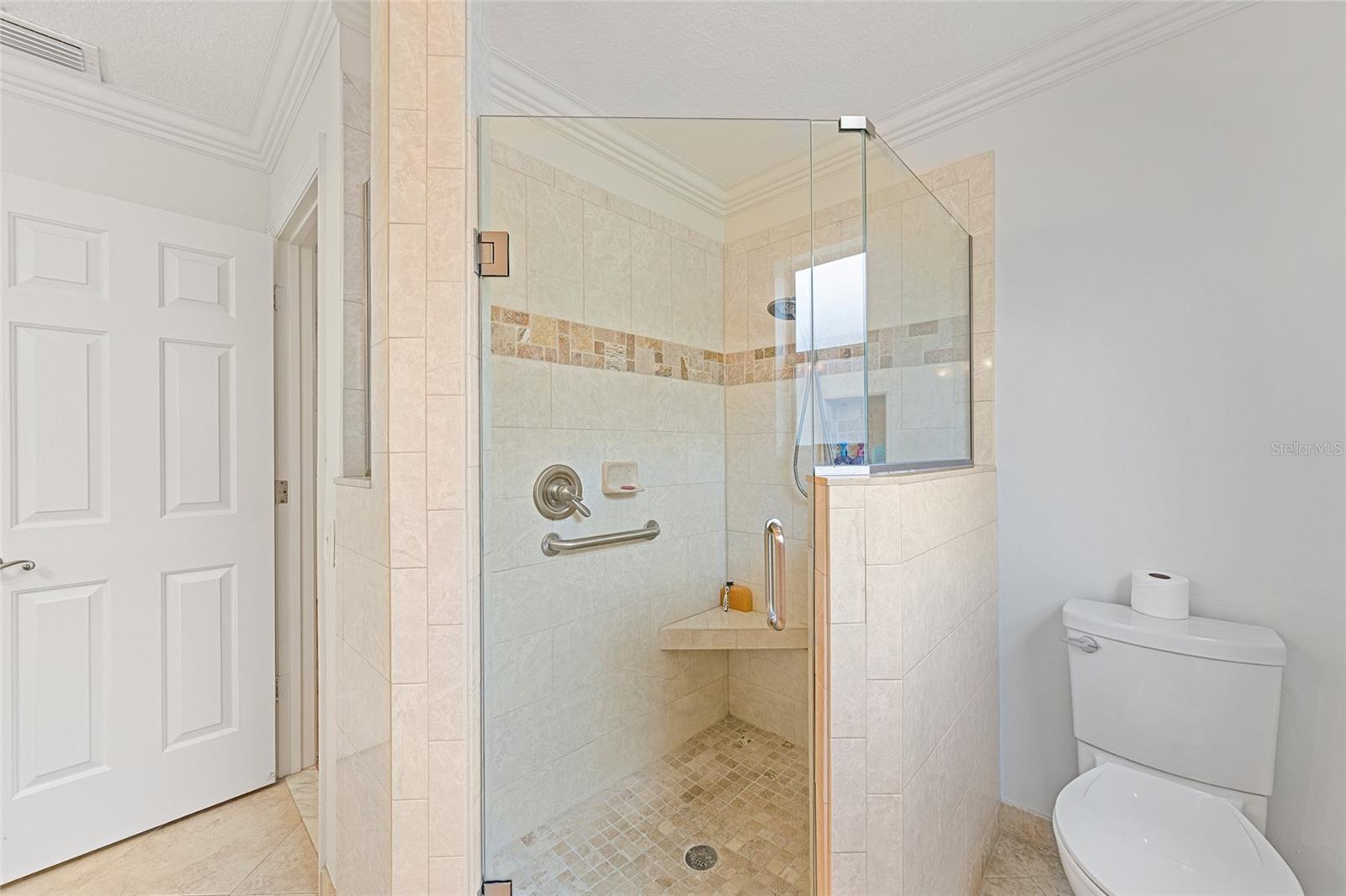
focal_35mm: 14
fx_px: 523
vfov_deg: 81.2
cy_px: 448
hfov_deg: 104.3
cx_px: 673
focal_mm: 14
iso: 500
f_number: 8
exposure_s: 1/4
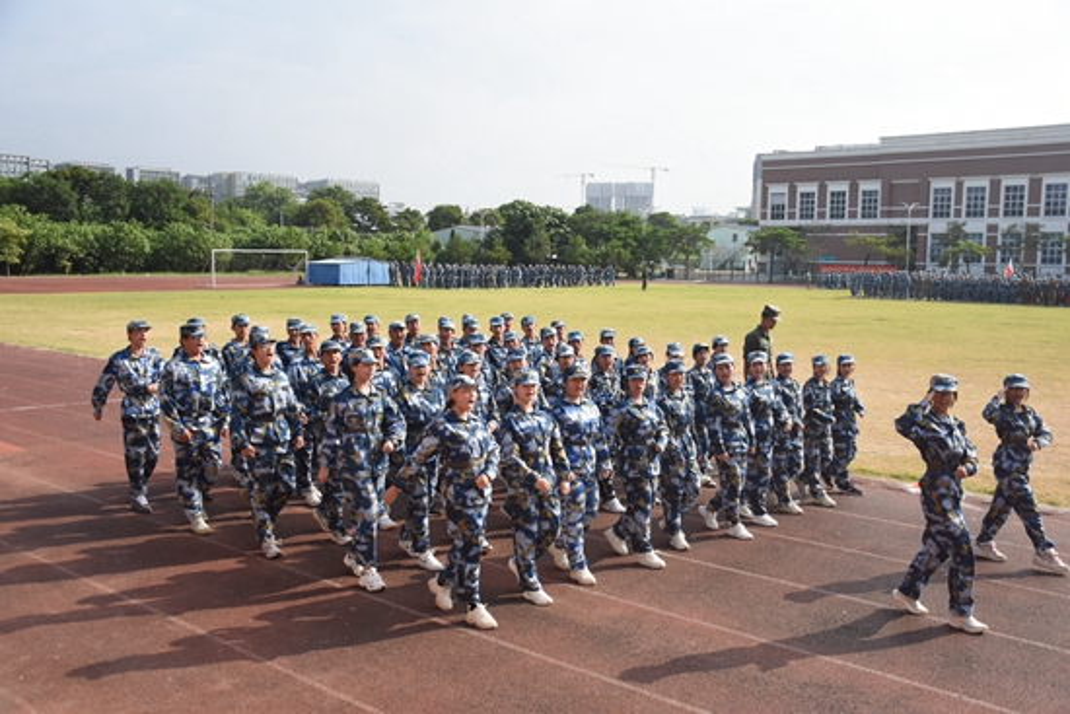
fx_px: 1070
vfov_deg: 36.9
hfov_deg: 53.1
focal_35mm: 36
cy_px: 357
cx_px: 535
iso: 1000
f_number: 3.8
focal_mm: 24
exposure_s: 1/6400
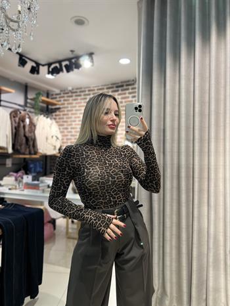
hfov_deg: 53.1
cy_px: 153
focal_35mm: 26
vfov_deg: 67.3
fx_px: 230
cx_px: 115
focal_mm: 5.7
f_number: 1.5
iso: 80
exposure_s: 1/100
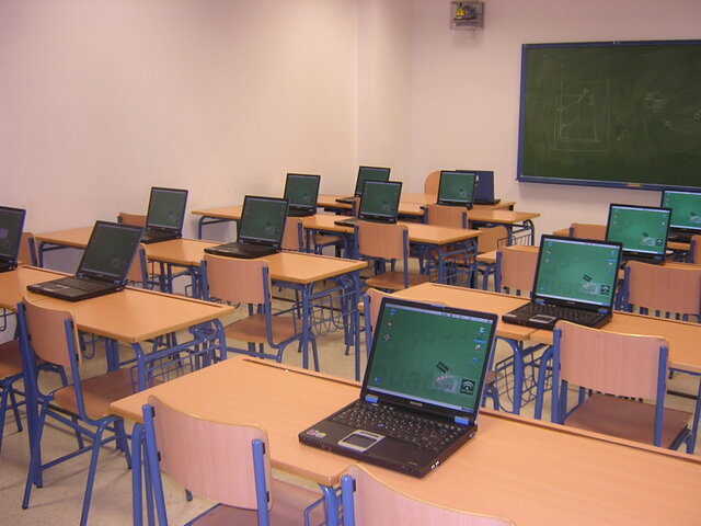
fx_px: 729
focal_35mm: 36
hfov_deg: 51.4
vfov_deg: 39.7
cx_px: 350
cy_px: 263
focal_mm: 4.7
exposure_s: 1/30
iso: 119
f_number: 2.6
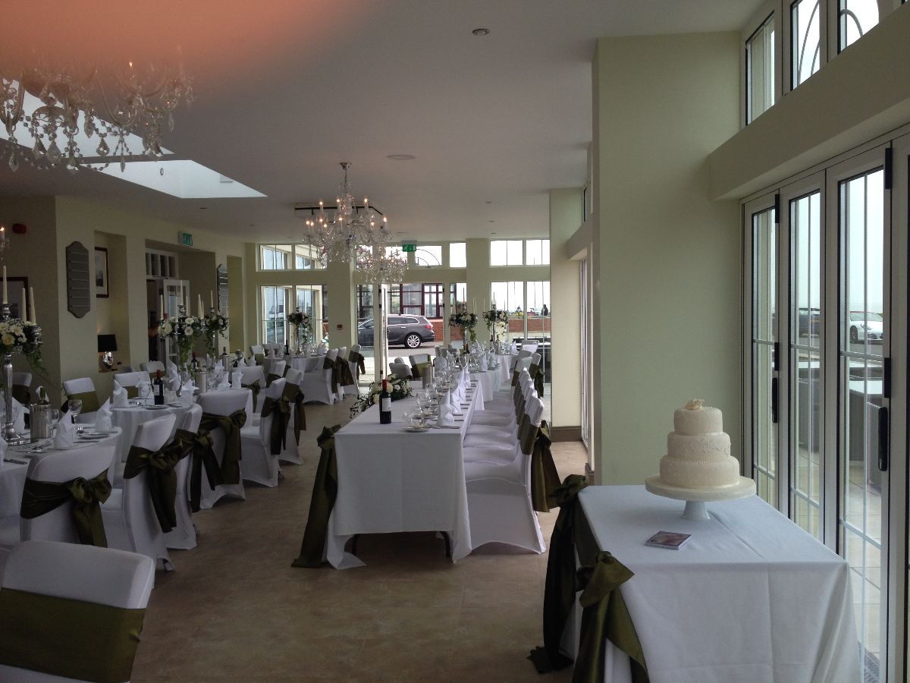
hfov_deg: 52.6
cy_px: 342
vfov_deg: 40.7
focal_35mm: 35
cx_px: 455
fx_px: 920
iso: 50
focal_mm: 4.28
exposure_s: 1/569
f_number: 2.4
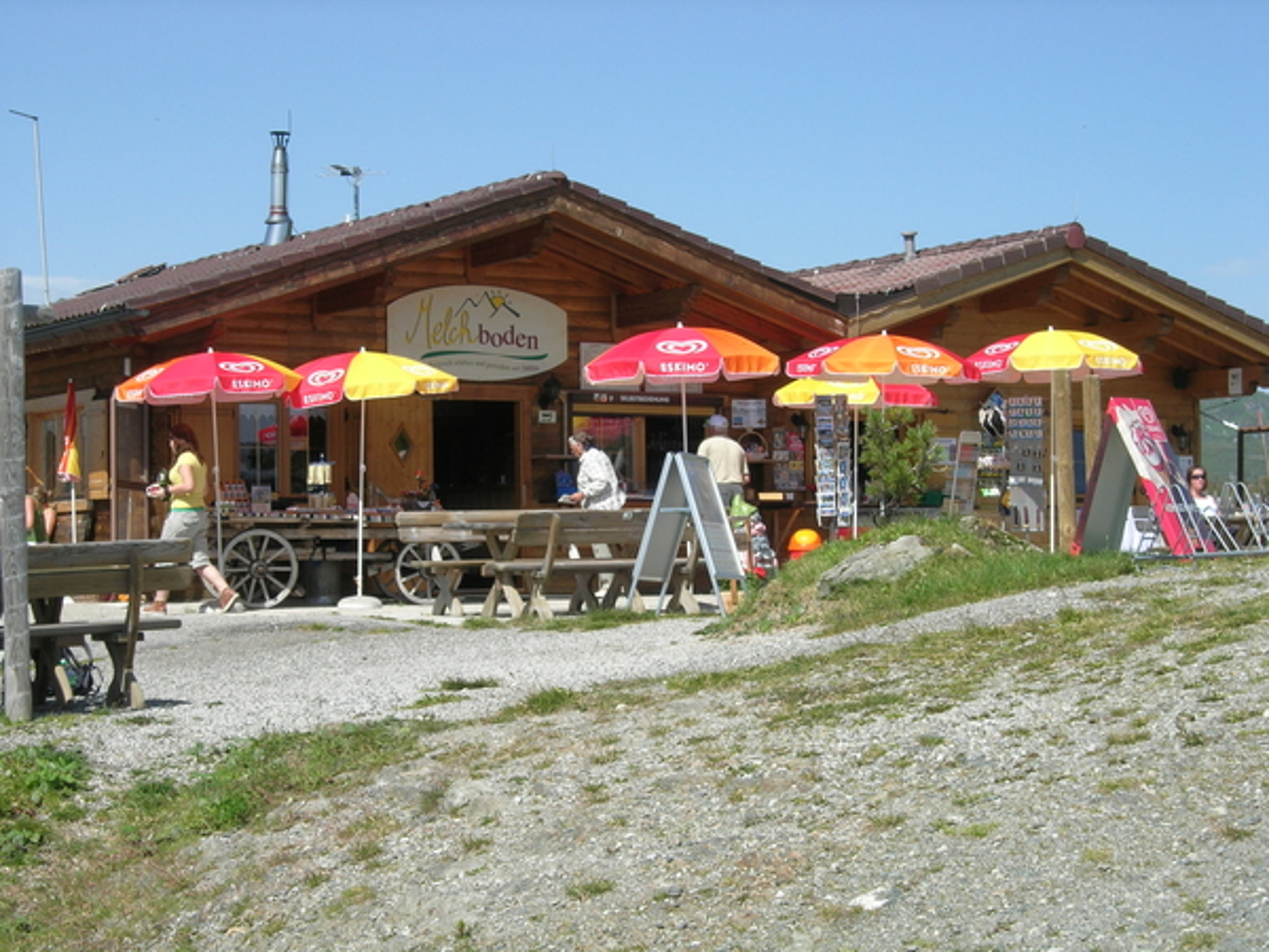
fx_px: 3006
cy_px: 476
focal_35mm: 82
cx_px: 634
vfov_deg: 18.0
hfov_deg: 23.8
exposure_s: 1/296
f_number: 6.8
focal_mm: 17
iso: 64
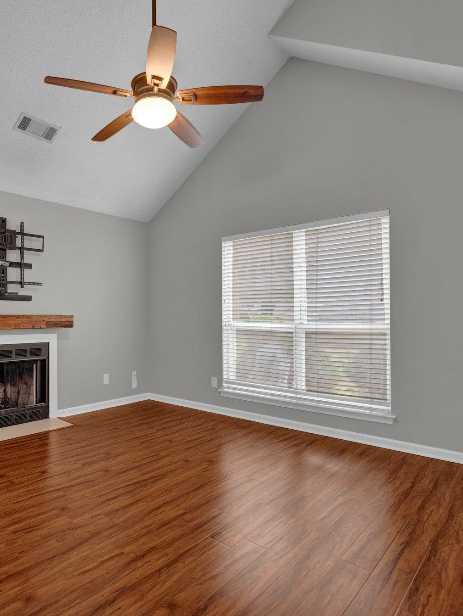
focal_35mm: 22
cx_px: 159
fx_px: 392
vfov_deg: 76.4
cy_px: 304
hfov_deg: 59.8
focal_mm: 15
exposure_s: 1/10
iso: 400
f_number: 8
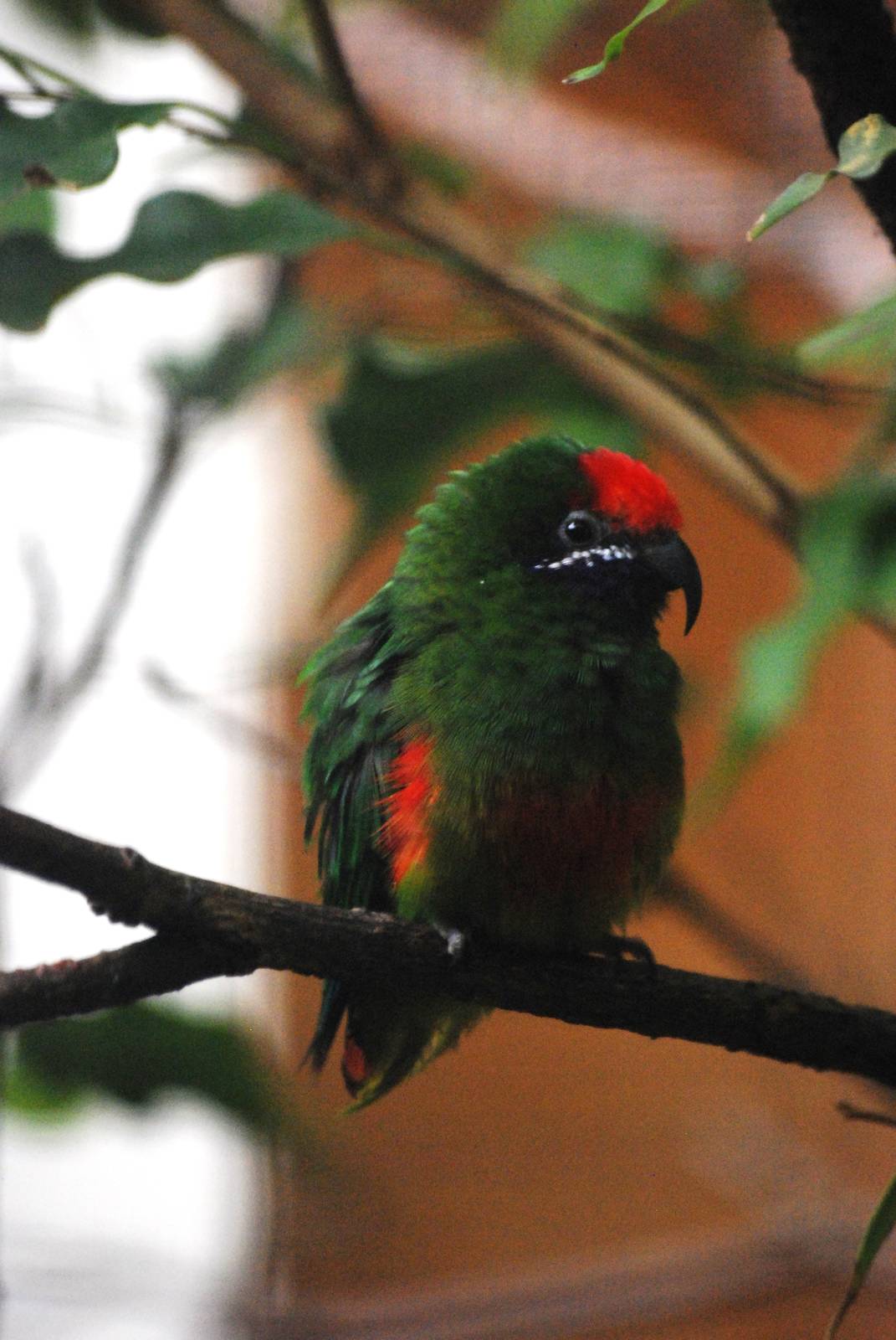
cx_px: 448
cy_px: 670
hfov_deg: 4.2
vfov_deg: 6.2
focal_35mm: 330
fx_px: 12285
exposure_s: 1/160
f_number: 5
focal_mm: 220
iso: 1600
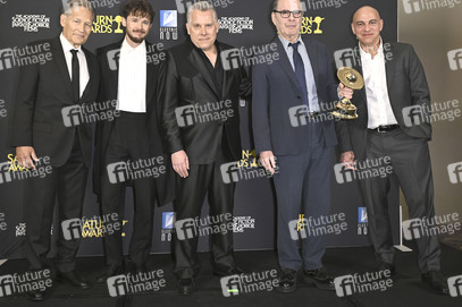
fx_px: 526
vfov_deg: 32.6
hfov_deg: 47.4
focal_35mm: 41
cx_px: 220
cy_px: 142
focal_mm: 37
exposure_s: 1/320
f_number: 5
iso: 2000
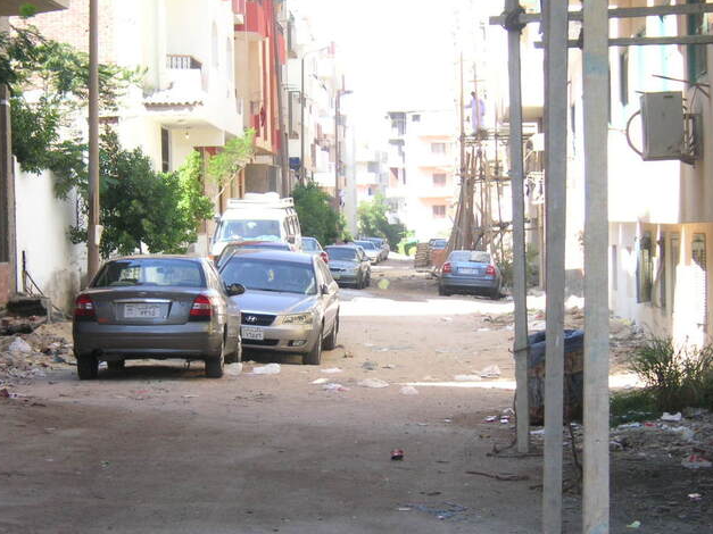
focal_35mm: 111
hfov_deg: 17.7
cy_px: 257
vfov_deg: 13.3
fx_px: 2286
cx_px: 335
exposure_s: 1/90
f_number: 4.7
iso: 50
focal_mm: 14.4
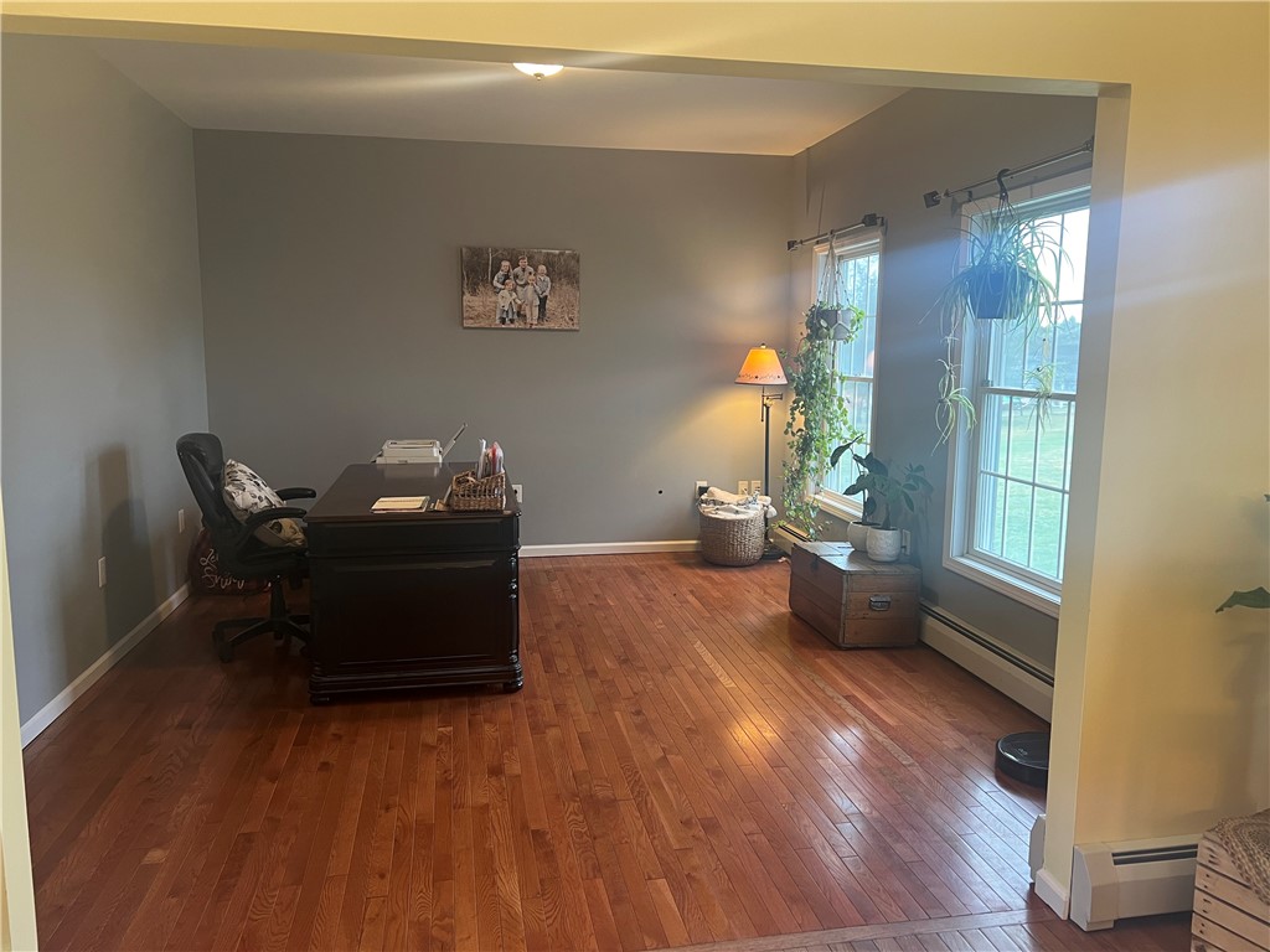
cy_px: 476
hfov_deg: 67.3
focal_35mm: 26
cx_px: 635
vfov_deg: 53.1
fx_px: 954
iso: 125
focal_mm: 5.7
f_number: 1.5
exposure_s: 1/60
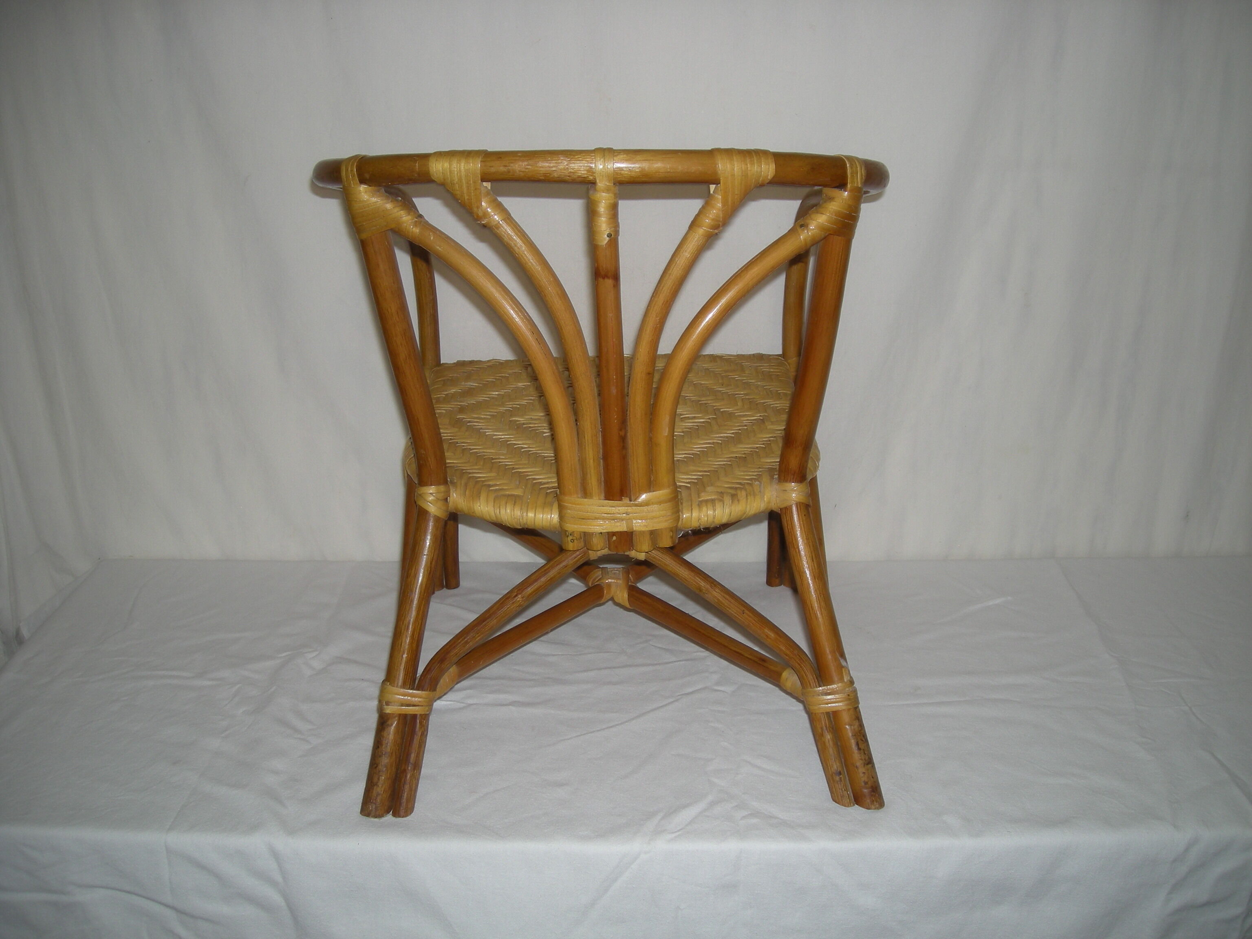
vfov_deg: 40.7
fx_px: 1266
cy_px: 470
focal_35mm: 35
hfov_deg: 52.6
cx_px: 626
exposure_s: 1/51.8
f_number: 2.8
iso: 50
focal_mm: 5.7
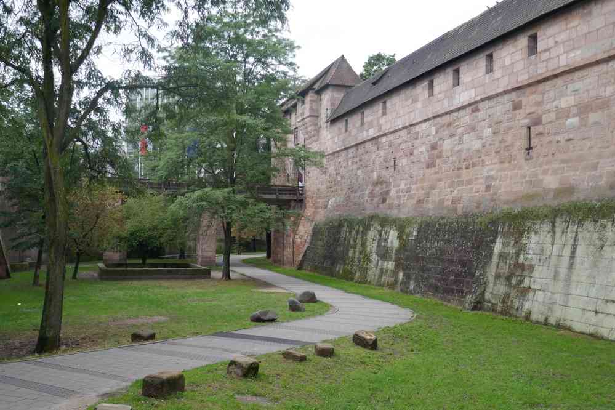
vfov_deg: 35.9
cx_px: 308
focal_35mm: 37
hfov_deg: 51.9
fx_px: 632
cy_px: 205
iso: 125
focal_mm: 13.3
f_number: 3.5
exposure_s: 1/250
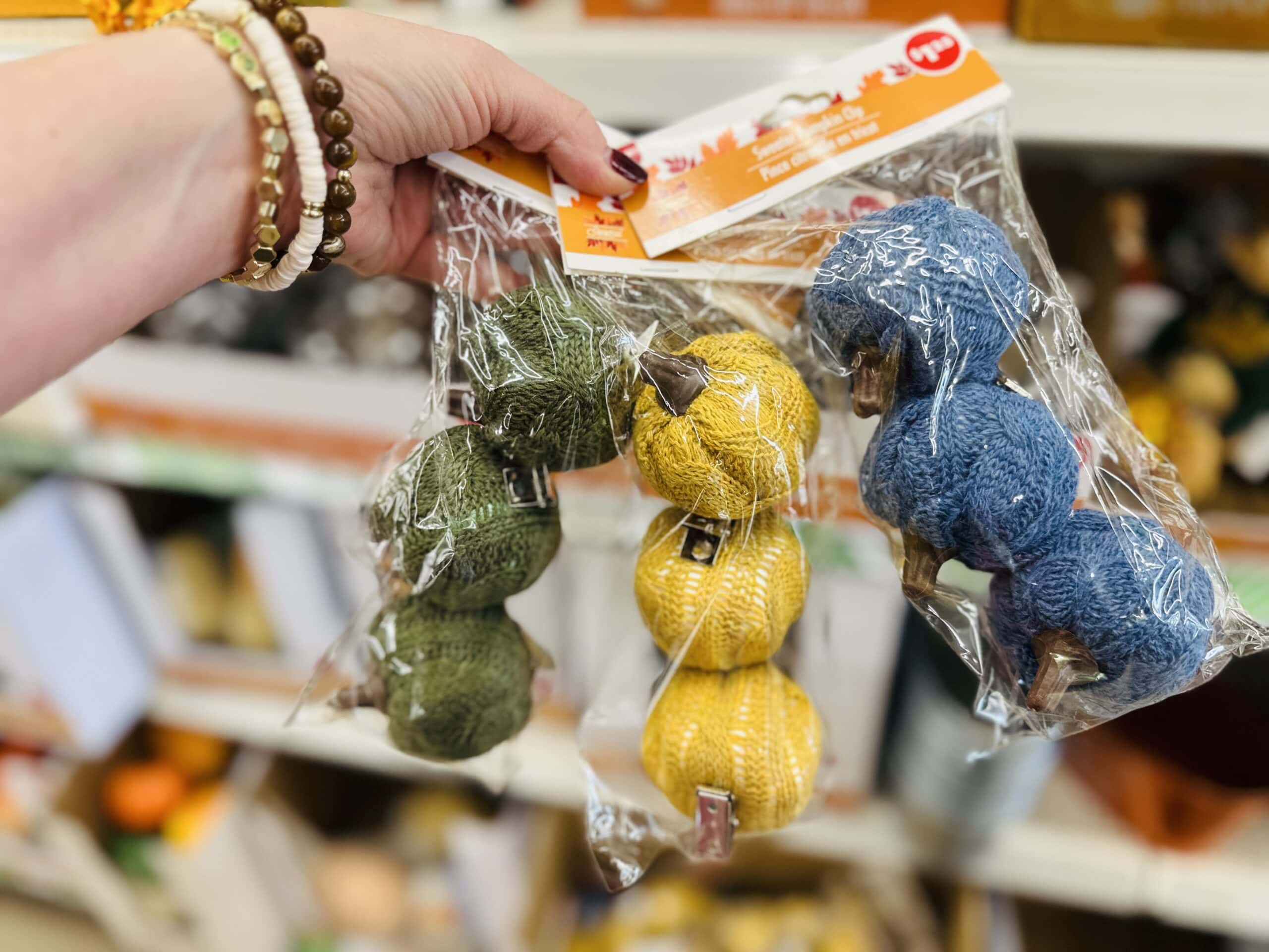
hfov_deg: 71.6
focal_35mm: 24
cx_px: 634
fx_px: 880
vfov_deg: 56.8
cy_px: 476
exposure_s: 1/60
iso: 125
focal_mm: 6.86
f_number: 1.78
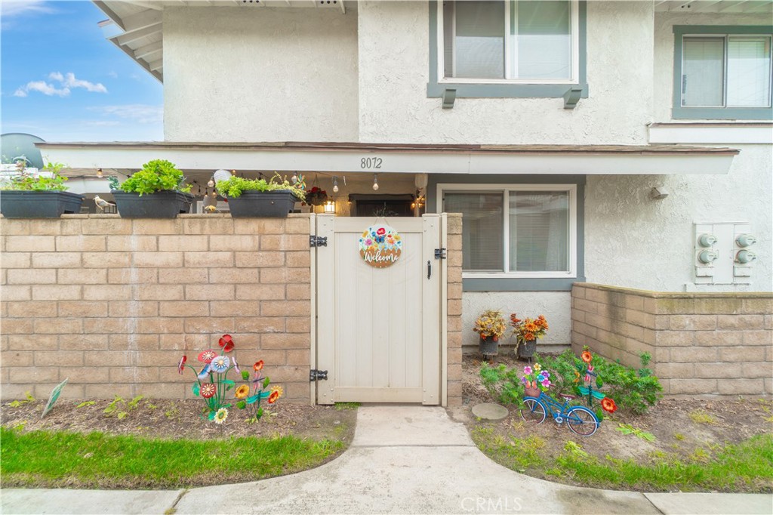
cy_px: 258
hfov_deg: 100.4
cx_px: 386
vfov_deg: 77.3
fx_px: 322
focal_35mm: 15
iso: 100
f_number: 7.1
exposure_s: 1/20
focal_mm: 10
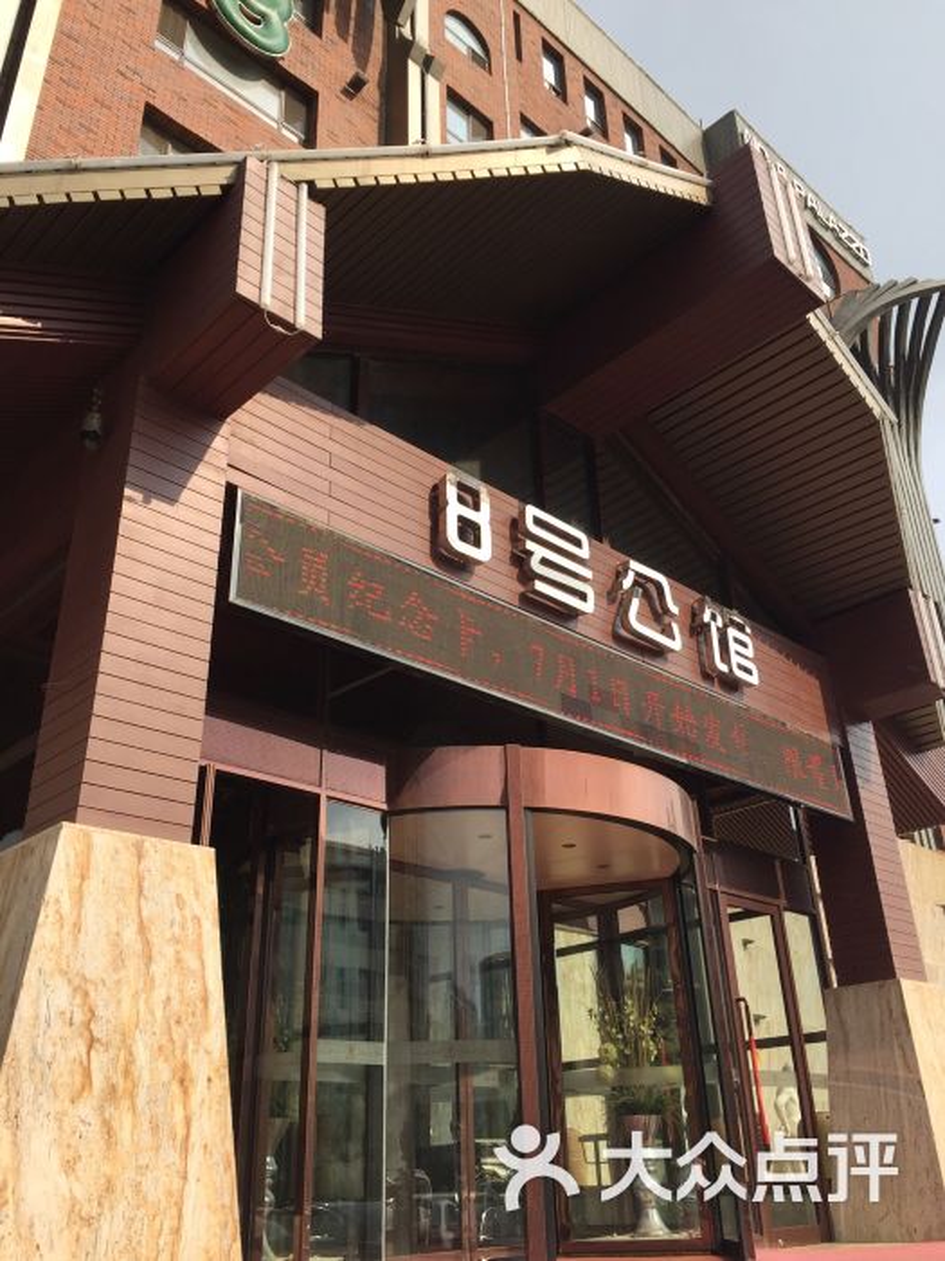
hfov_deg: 48.2
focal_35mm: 29
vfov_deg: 61.7
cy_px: 630
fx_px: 1056
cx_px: 472
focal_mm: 4.15
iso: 32
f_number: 2.2
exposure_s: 1/898
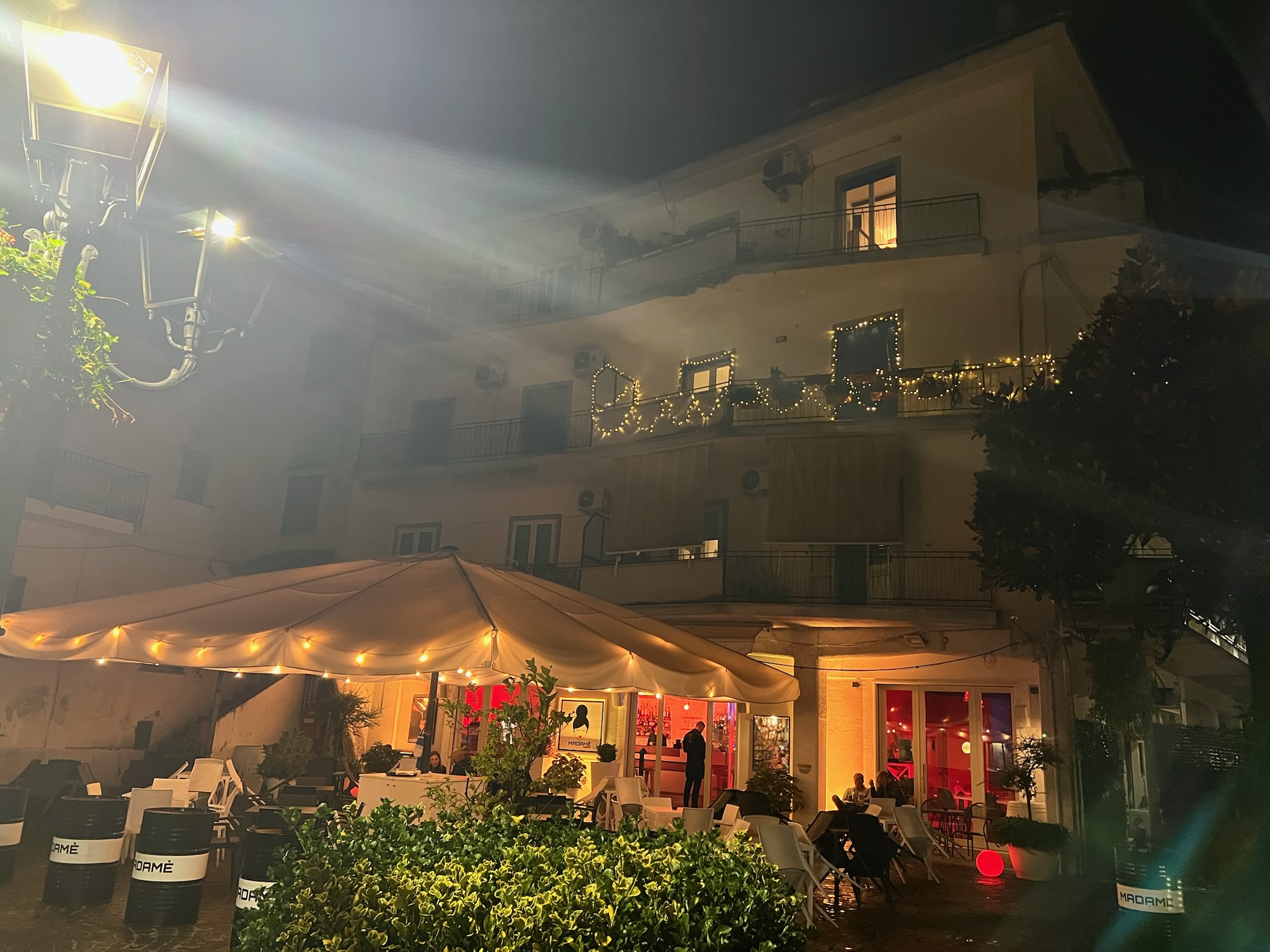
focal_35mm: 26
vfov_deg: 53.1
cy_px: 476
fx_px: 954
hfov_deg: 67.3
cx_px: 635
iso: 500
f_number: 1.5
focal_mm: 5.7
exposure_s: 1/33
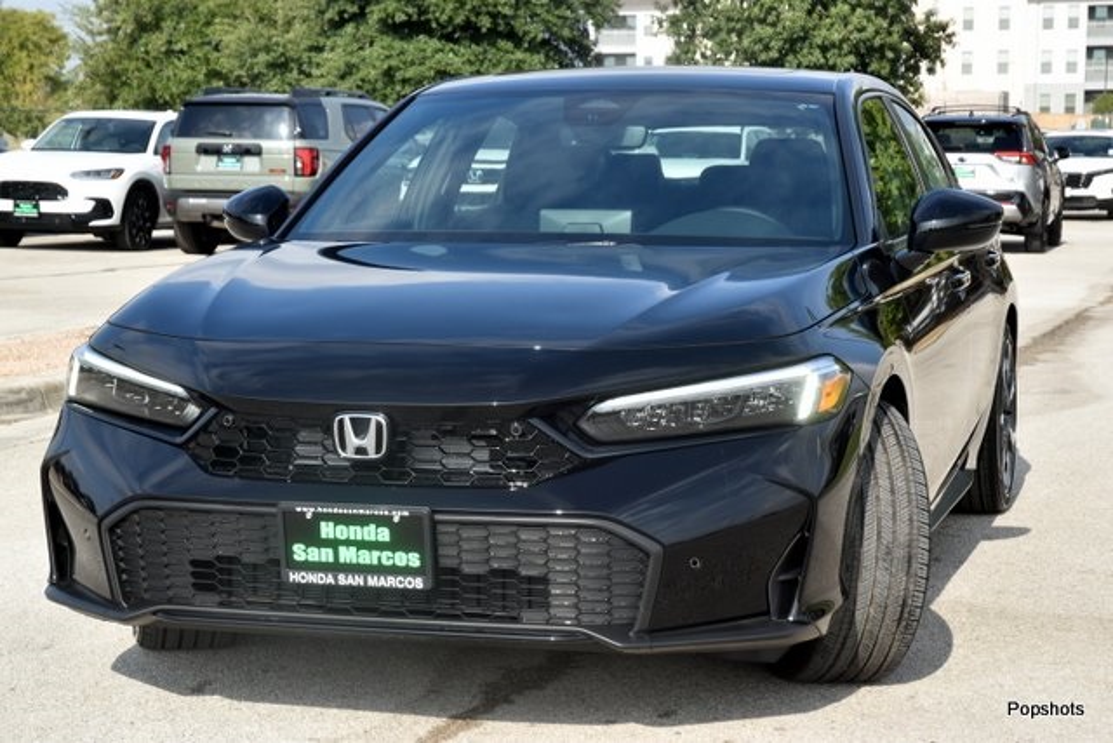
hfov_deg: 26.0
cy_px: 372
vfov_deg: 17.5
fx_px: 2412
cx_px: 556
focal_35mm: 78
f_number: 9
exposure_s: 1/320
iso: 200
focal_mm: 52
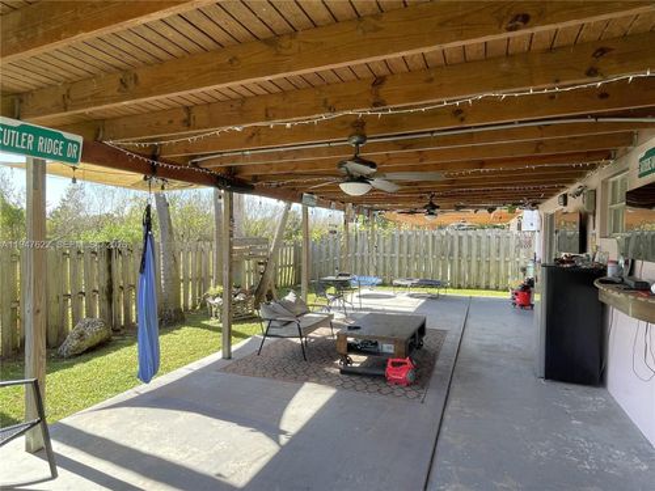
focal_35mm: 20
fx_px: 378
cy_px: 246
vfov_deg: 66.0
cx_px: 328
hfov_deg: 81.7
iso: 25
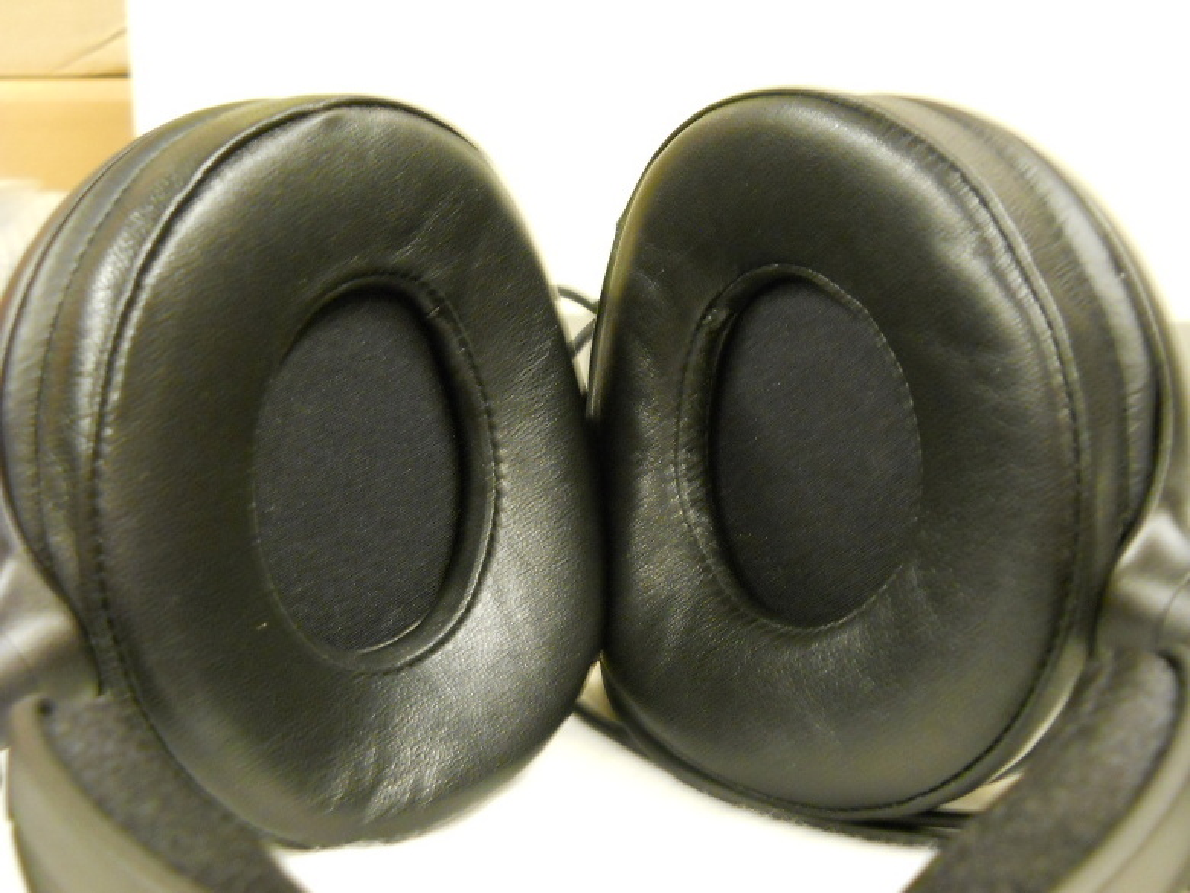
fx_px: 1409
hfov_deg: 45.8
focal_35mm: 41
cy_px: 446
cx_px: 595
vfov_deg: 35.1
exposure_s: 1/10
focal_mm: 6.72
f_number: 3.1
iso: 400
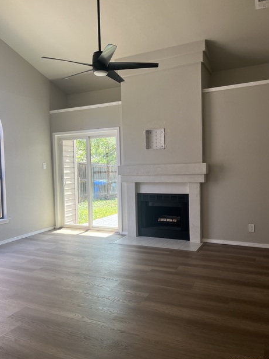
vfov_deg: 65.3
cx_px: 136
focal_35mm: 27
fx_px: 280
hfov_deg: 51.4
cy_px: 178
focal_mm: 5.1
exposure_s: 1/122
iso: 40
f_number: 1.6
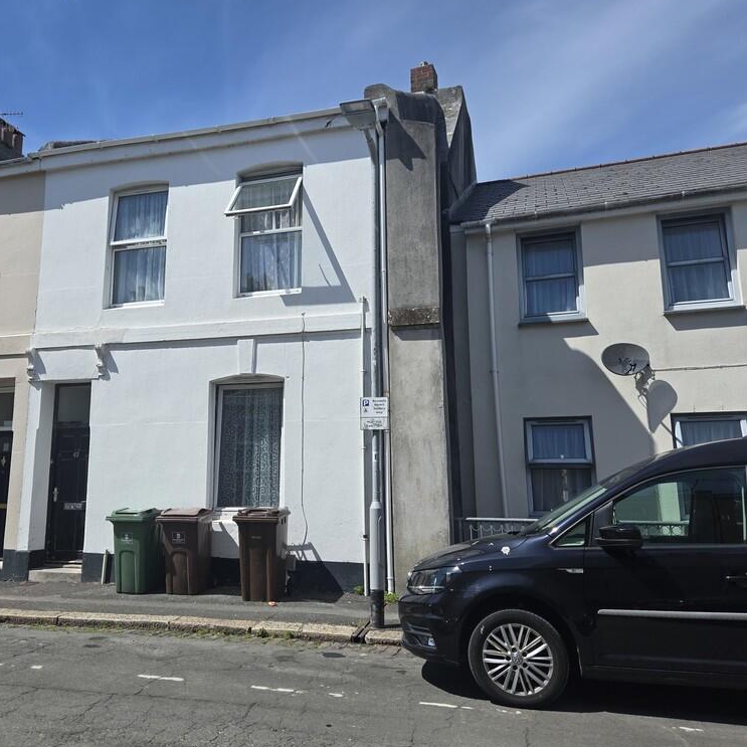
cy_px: 373
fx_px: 684
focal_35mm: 28
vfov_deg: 57.3
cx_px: 294
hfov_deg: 56.8
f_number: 1.8
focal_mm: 5.4
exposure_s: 1/2921
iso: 32
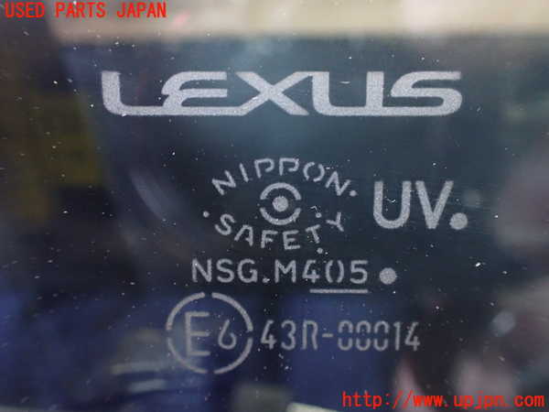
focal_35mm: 30
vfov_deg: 46.8
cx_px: 274
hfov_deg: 60.0
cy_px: 206
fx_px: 476
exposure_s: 1/40
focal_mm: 5.4
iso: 800
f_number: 2.3
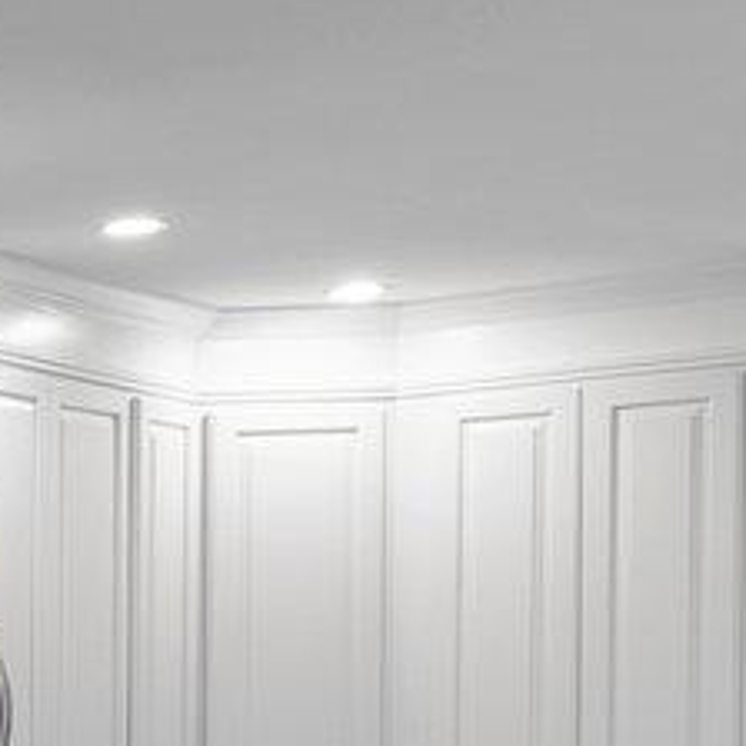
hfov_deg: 8.0
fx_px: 3218
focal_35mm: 132
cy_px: 941
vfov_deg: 12.8
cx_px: -2235
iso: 320
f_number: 8
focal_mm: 17
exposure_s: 1/2.5
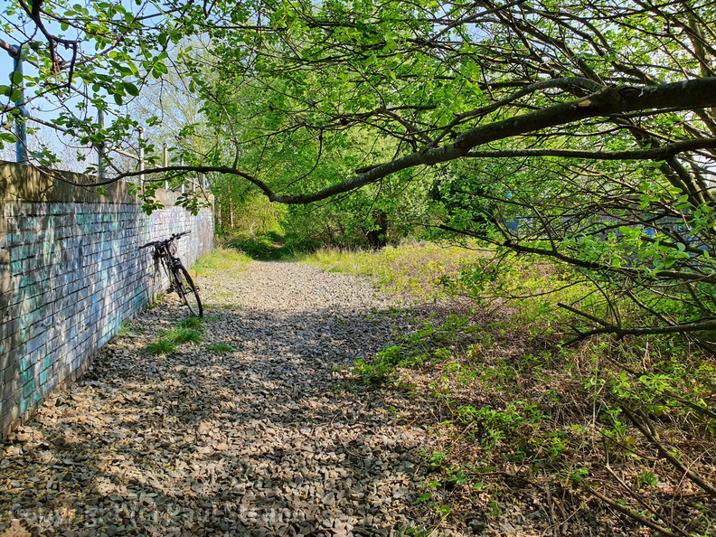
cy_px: 268
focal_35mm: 26
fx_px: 538
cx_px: 358
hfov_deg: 67.3
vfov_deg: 53.1
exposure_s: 1/490
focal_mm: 4.32
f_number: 2.4
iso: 50
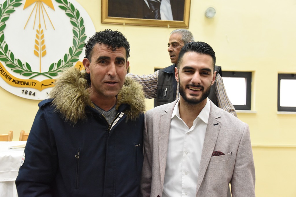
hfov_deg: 48.5
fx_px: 329
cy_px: 98
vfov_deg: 33.4
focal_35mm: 40
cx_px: 148
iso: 6400
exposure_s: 1/125
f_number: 5.6
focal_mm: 40
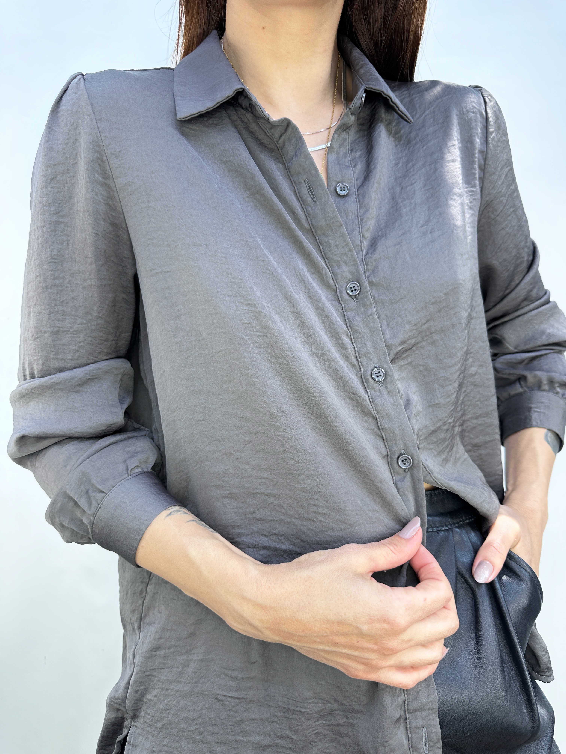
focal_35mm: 24
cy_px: 377
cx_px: 283
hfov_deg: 56.8
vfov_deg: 71.6
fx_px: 523
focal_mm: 6.86
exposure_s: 1/149
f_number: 1.78
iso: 80
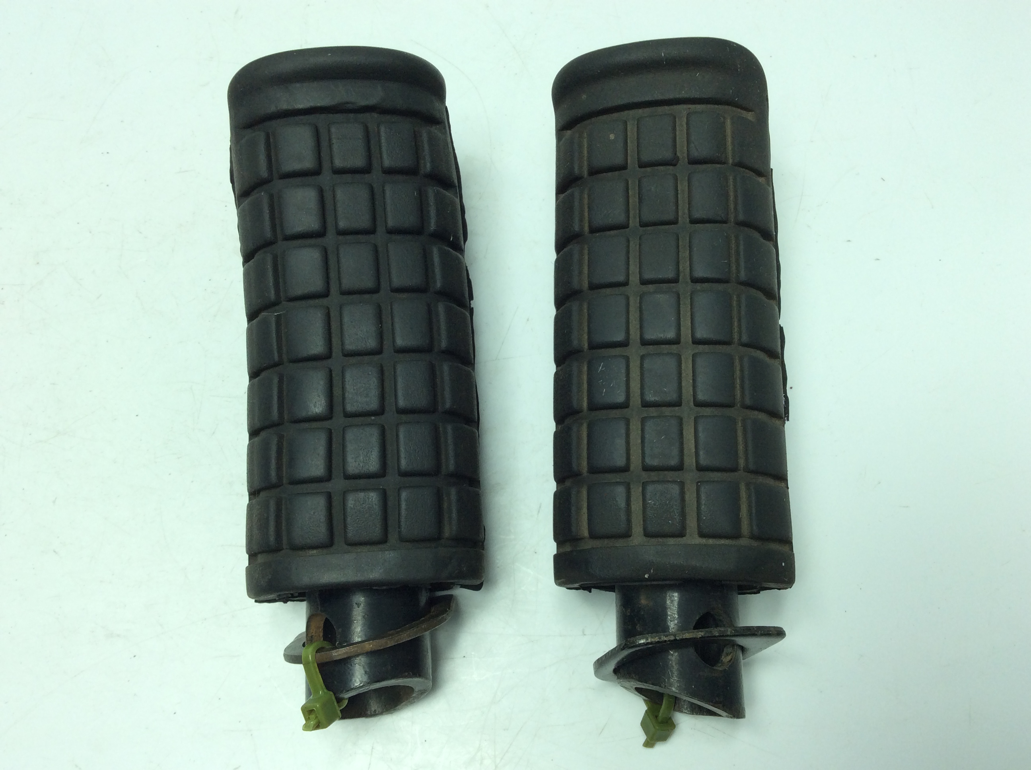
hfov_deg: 56.9
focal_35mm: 32
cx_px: 516
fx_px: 952
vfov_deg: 44.1
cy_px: 385
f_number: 2.4
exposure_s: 1/329
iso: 32
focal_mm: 3.3
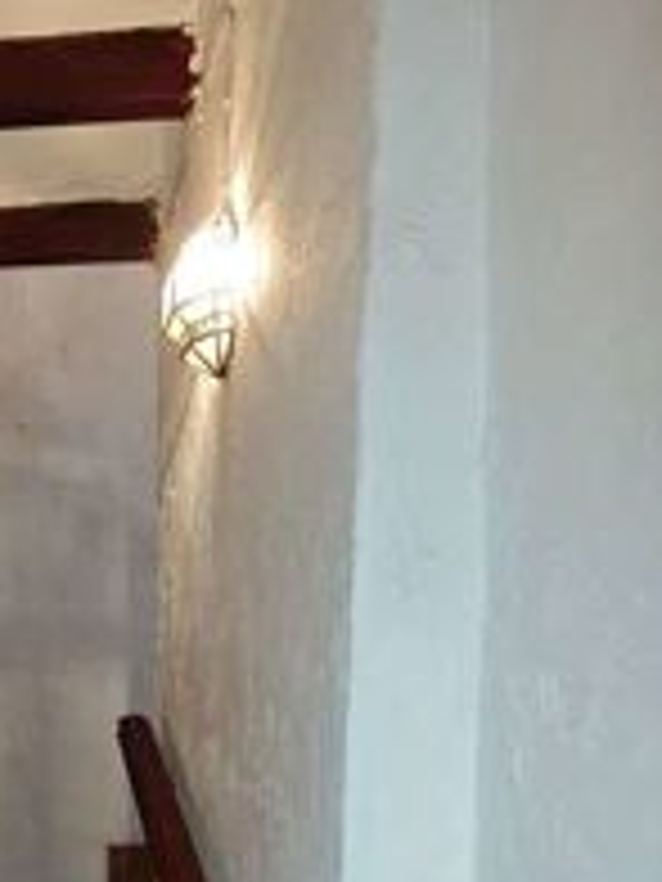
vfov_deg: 39.8
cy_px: 972
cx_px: -41
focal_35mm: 38
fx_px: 969
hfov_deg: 33.5
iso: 800
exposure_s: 1/33.3
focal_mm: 2.16
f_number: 2.2
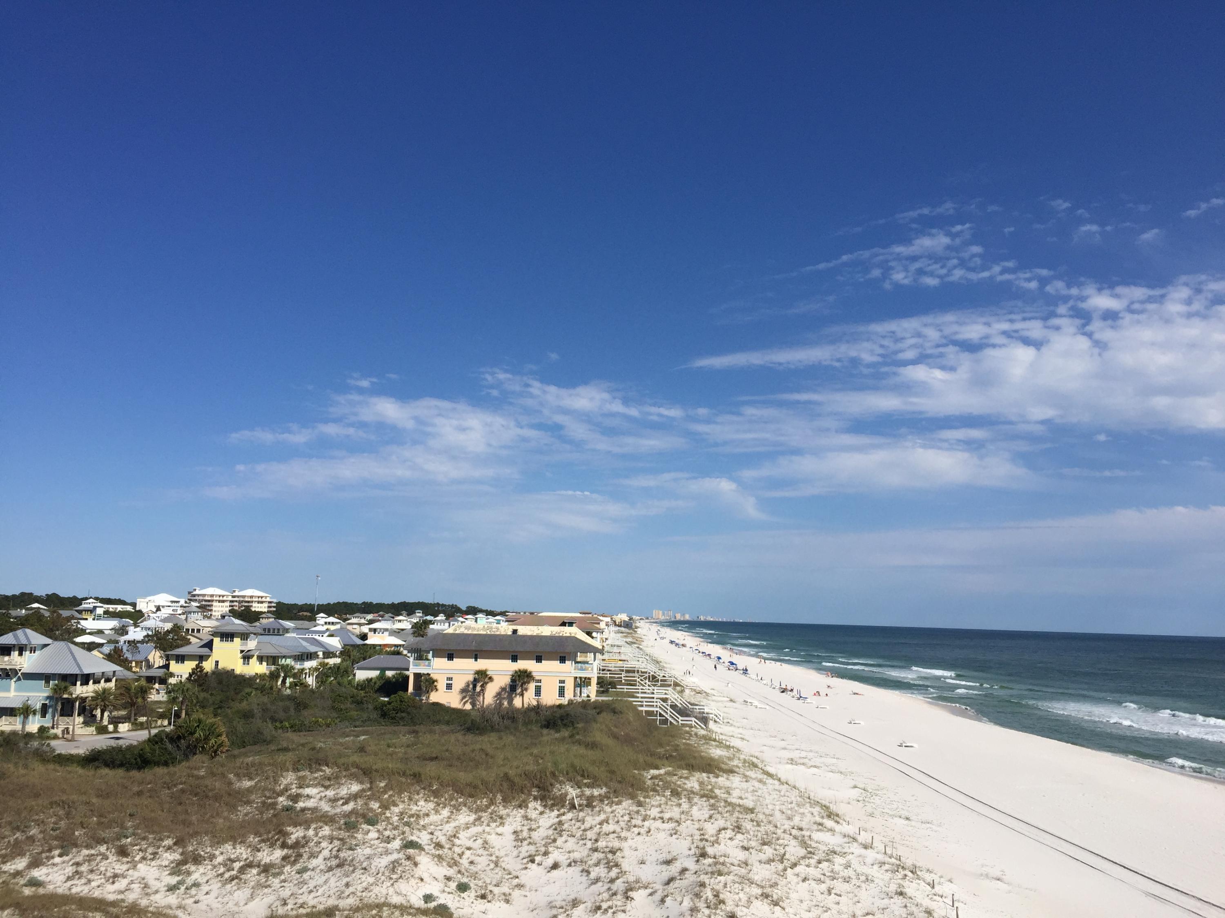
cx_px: 612
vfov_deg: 48.2
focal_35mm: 29
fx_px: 1026
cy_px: 459
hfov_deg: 61.7
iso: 32
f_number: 2.2
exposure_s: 1/4405
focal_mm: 4.15
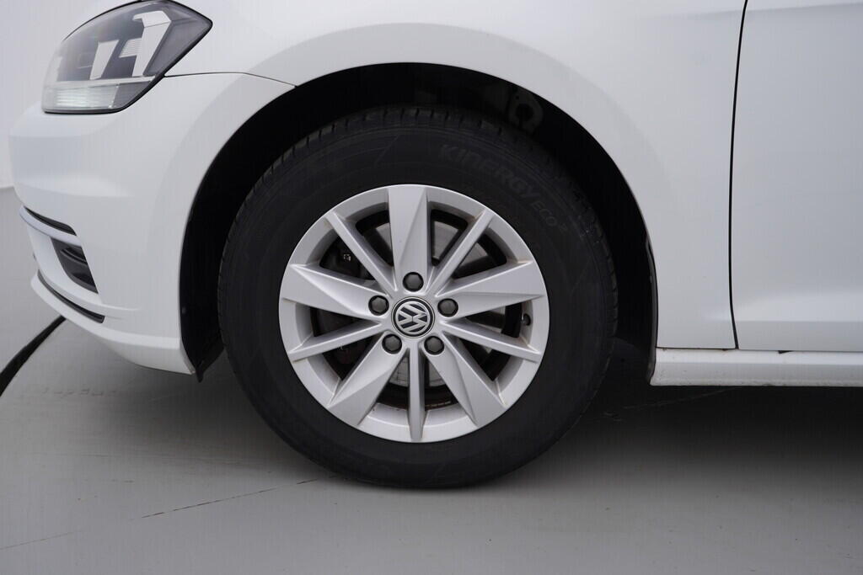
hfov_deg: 53.1
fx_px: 863
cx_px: 432
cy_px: 288
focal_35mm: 36
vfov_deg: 36.9
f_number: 4.5
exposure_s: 1/100
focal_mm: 24
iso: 125
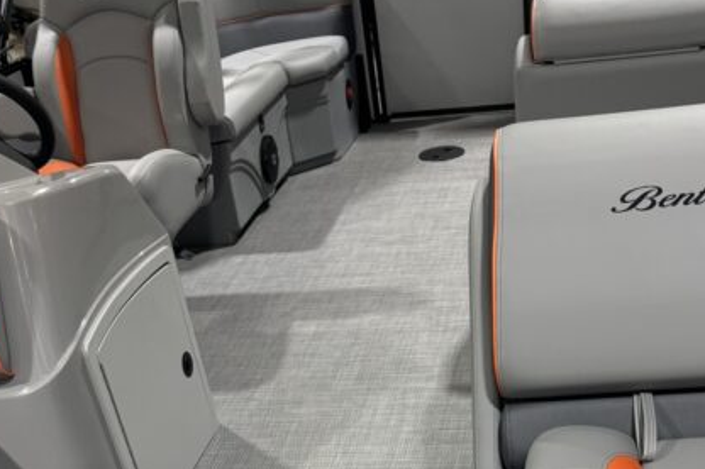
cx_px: 432
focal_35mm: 52
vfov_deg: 23.7
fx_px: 1018
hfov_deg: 38.0
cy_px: 559
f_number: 1.6
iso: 100
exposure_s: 1/120
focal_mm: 5.96
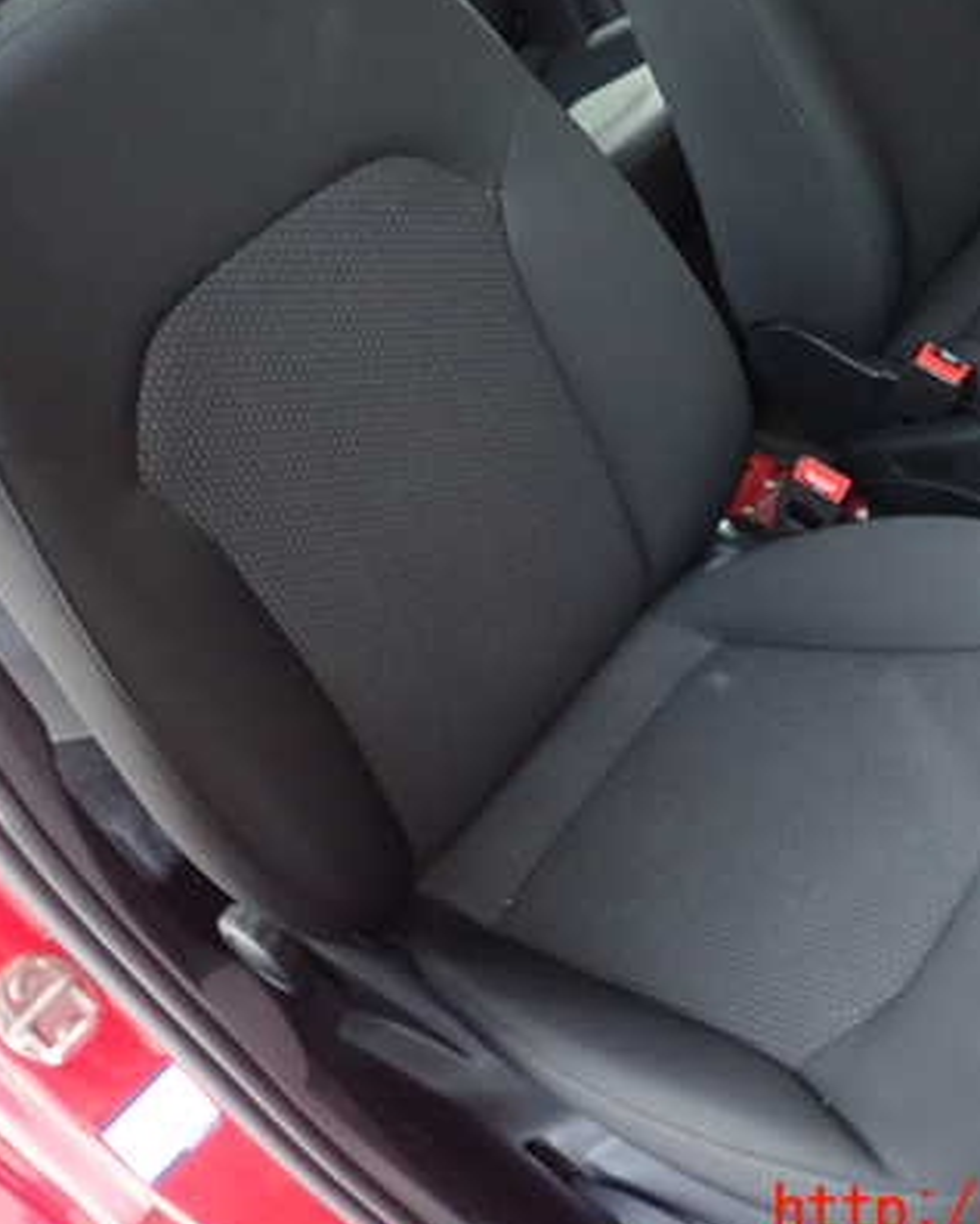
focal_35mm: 37
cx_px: 544
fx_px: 1341
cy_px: 556
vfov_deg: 49.0
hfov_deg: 40.1
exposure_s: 1/15
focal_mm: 4.5
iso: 800
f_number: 2
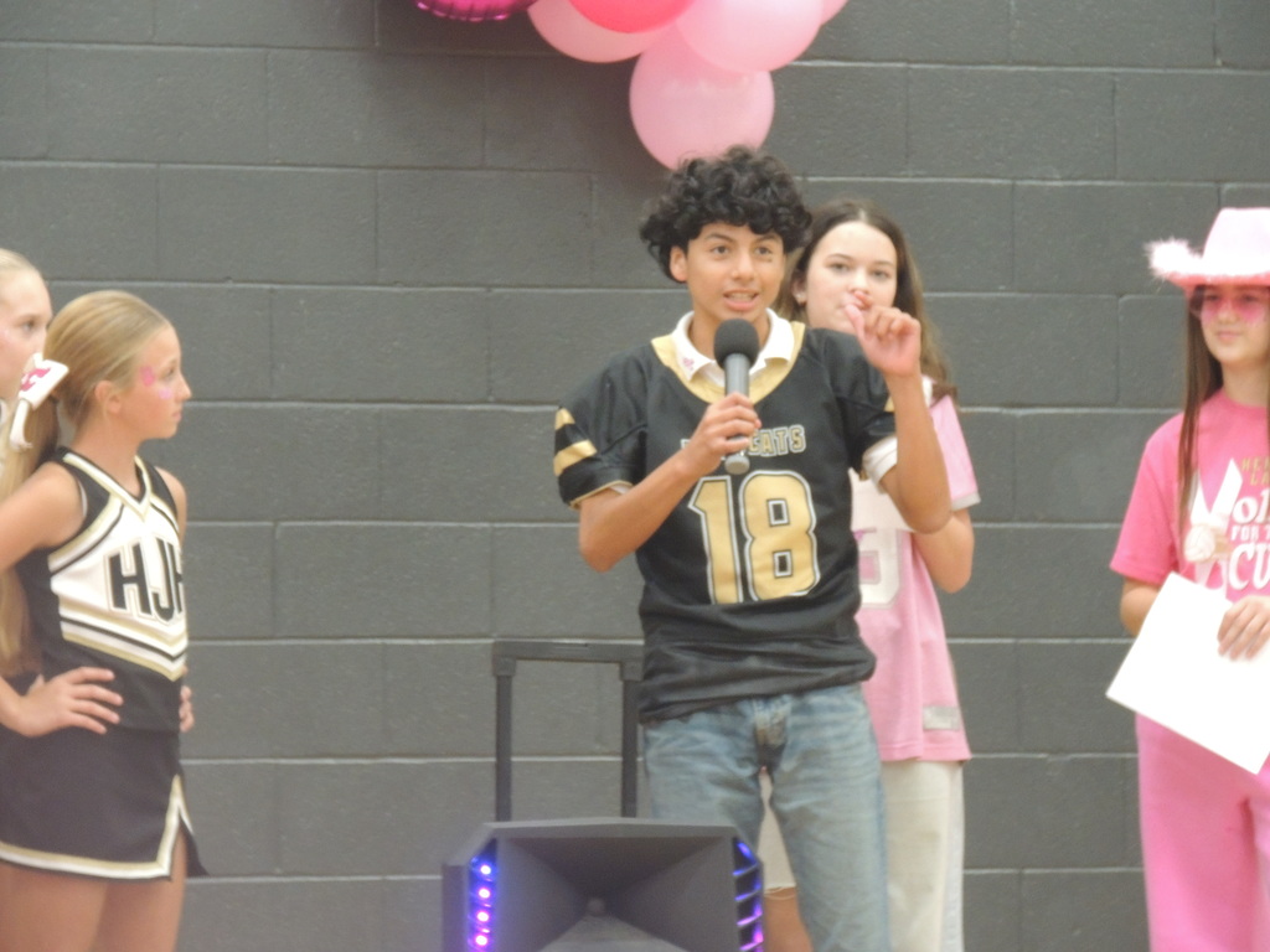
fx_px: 11006
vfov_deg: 5.0
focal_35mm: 300
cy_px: 476
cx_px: 635
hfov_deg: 6.6
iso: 800
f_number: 4.8
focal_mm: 53.5
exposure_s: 1/13
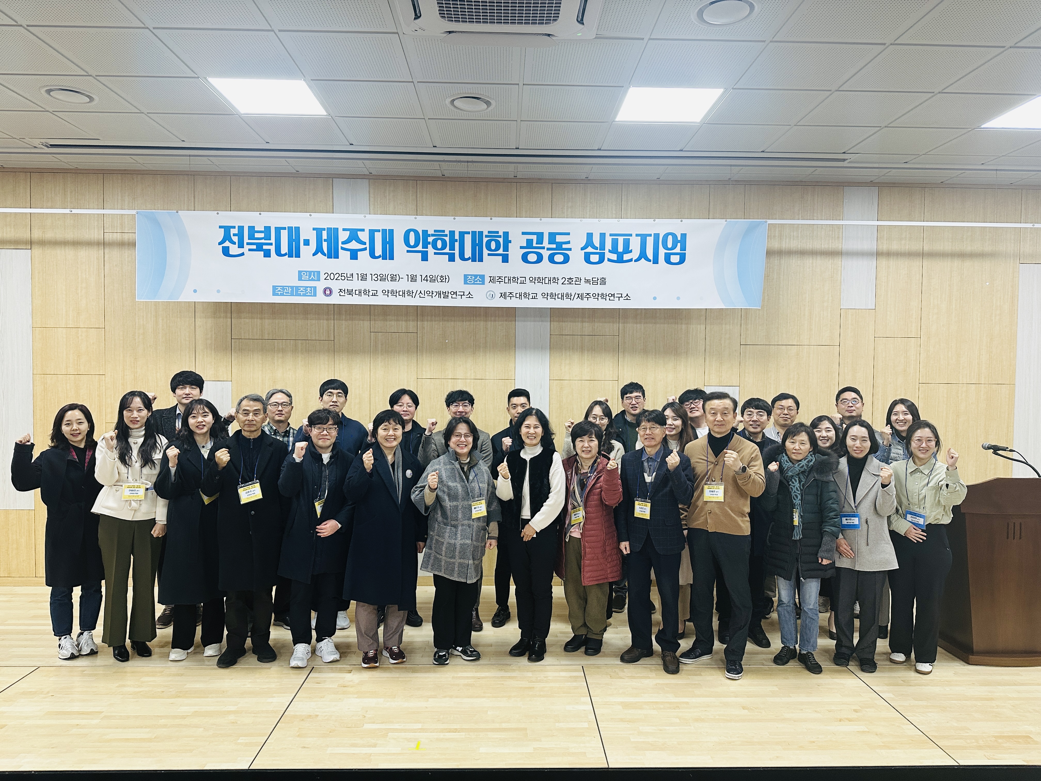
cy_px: 390
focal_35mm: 24
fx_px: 722
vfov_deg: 56.8
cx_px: 520
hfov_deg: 71.6
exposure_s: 1/120
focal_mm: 6.86
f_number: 1.78
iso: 200
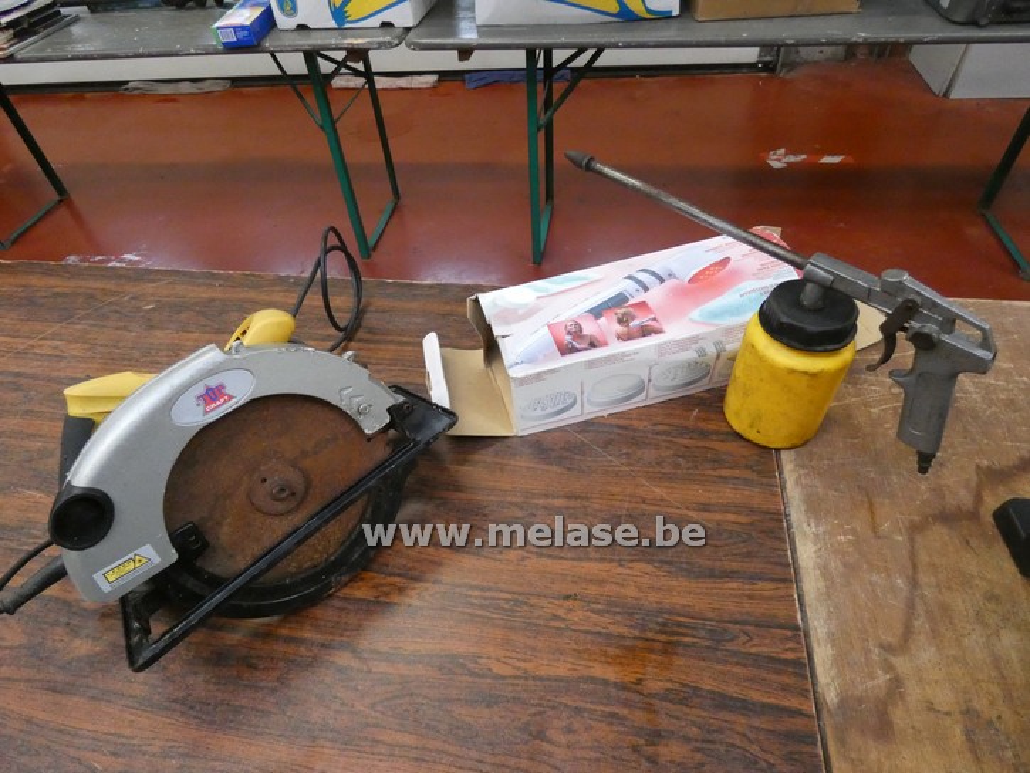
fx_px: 595
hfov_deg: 81.7
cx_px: 515
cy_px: 386
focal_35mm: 20
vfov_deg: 66.0
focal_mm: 3.6
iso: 1000
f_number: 2.8
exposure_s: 1/125
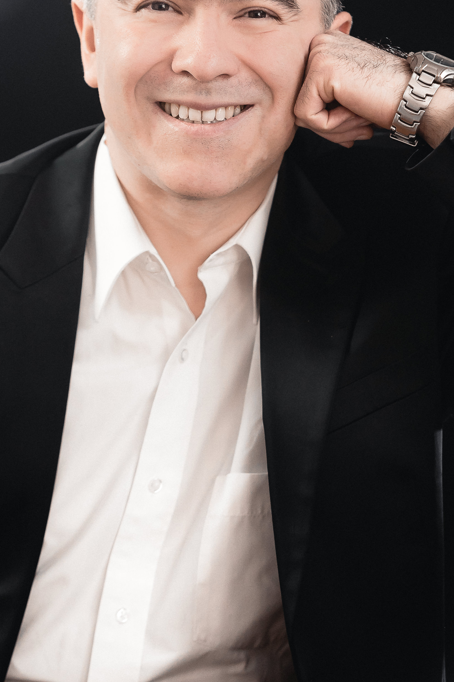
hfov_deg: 5.0
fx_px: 5203
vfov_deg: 7.5
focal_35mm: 275
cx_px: 276
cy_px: 289
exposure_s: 1/160
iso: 200
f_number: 2.8
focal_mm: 140
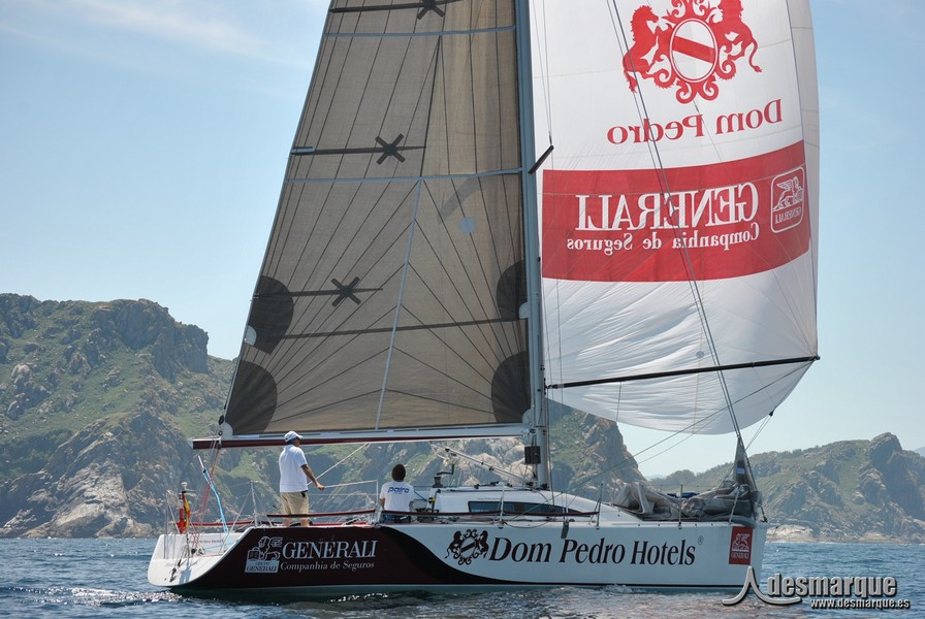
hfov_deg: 16.6
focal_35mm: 123
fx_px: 3165
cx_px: 462
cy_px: 310
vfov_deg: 11.2
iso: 100
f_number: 5.6
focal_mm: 82
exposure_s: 1/500
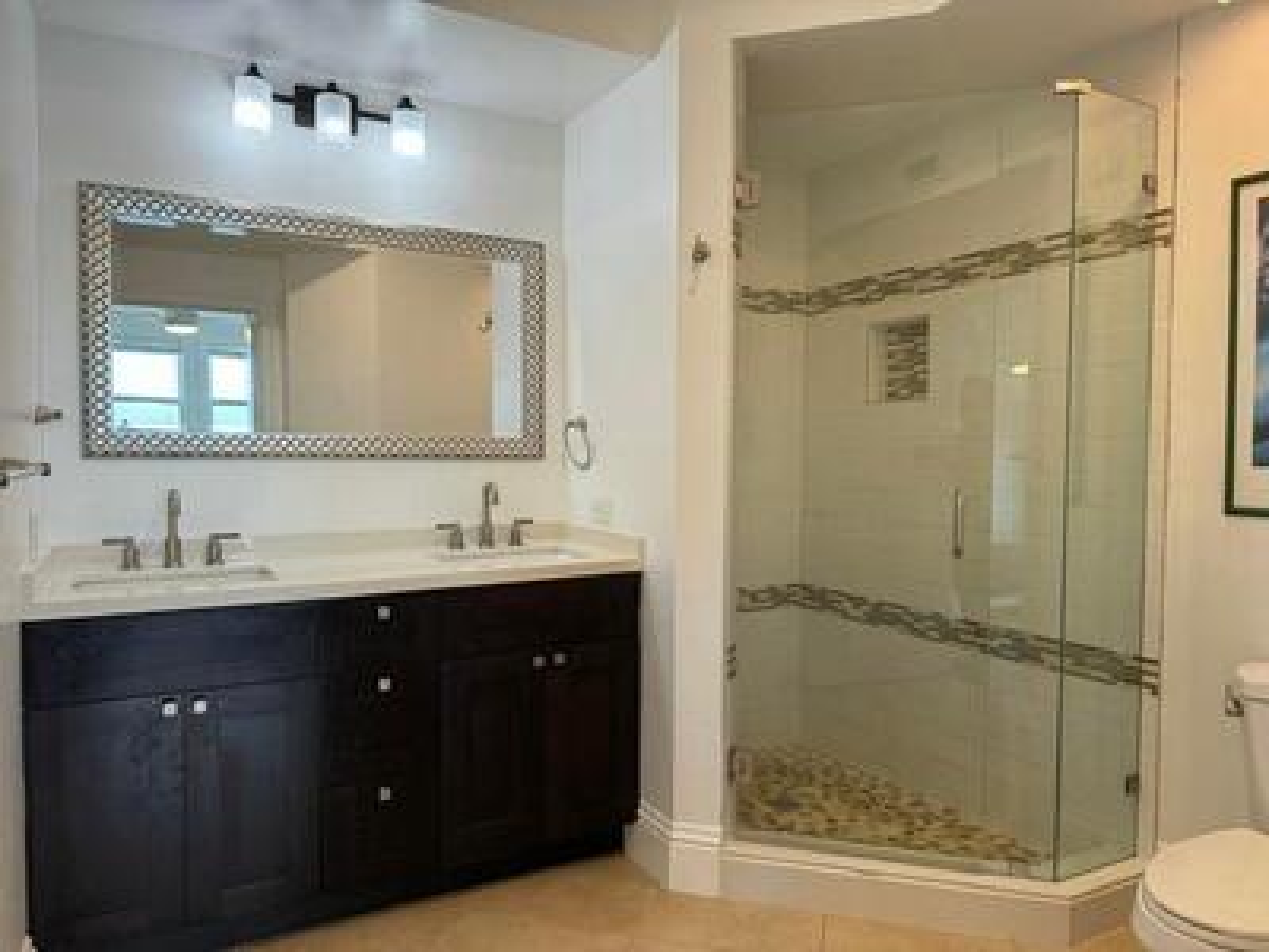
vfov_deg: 56.8
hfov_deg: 71.6
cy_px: 476
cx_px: 634
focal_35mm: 24
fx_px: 880
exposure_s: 1/120
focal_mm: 6.76
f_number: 1.78
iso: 160
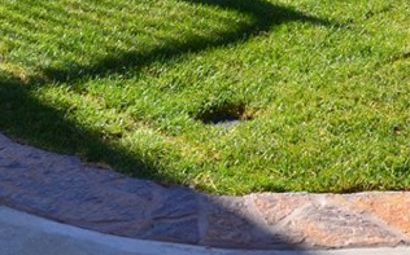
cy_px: -105
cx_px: 254
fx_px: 1105
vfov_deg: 12.6
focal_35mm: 99
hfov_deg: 21.0
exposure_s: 1/125
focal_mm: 20
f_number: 11
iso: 200
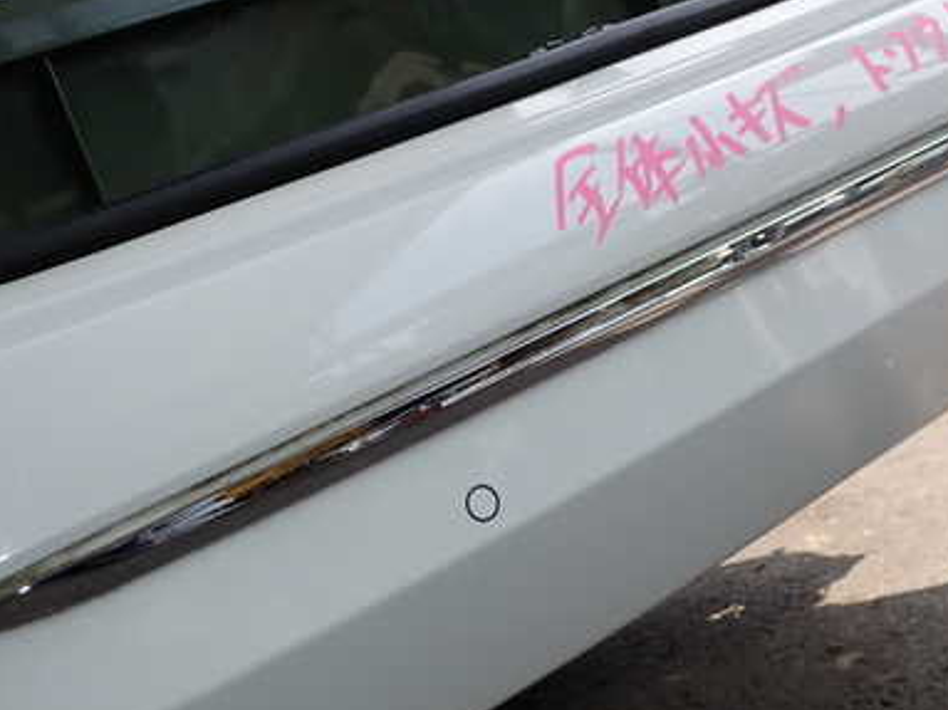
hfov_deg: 40.4
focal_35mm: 47
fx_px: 1287
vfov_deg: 30.7
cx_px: 498
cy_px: 450
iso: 100
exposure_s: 1/400
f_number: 3.2
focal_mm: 5.4
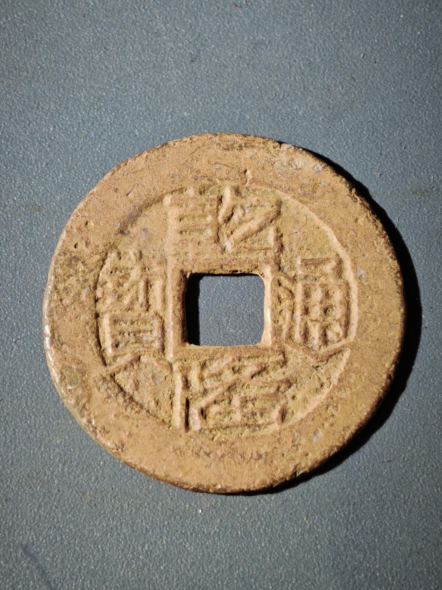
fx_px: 1907
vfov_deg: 17.6
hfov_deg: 13.2
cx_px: 221
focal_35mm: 112
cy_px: 295
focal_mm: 9
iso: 250
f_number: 2
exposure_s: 1/100
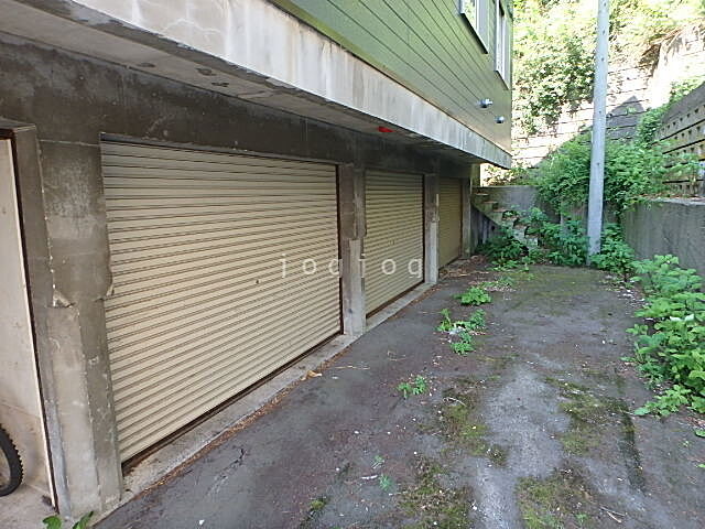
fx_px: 428
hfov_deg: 79.0
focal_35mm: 21
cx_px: 352
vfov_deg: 63.4
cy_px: 264
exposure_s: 1/60
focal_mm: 3.7
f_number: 3.5
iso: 125
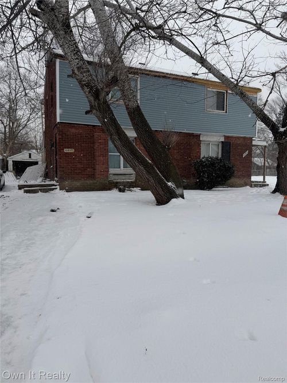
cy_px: 192
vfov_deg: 71.6
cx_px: 144
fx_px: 265
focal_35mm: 24
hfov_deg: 56.8
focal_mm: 6.76
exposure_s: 1/3759
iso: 80
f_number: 1.78
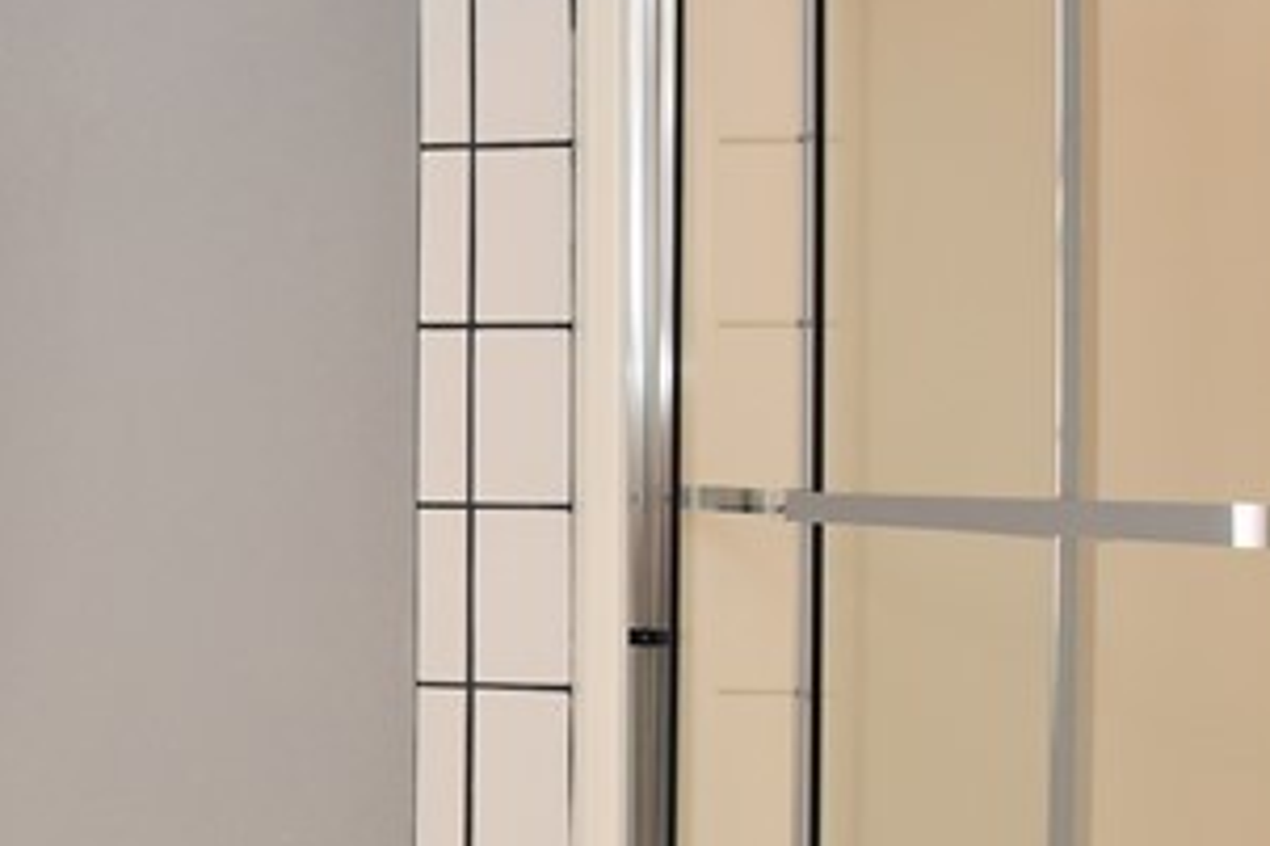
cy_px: 421
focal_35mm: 54
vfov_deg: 25.0
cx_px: -698
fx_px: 1904
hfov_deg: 25.8
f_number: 8
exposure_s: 1/30
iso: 450
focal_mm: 10
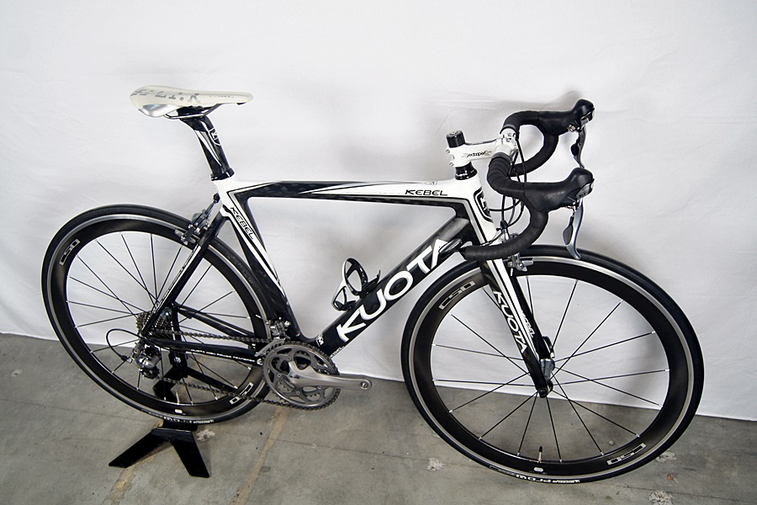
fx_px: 694
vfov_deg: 40.0
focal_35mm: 33
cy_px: 252
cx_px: 378
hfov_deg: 57.2
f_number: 4
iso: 200
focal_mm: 22
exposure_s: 1/50
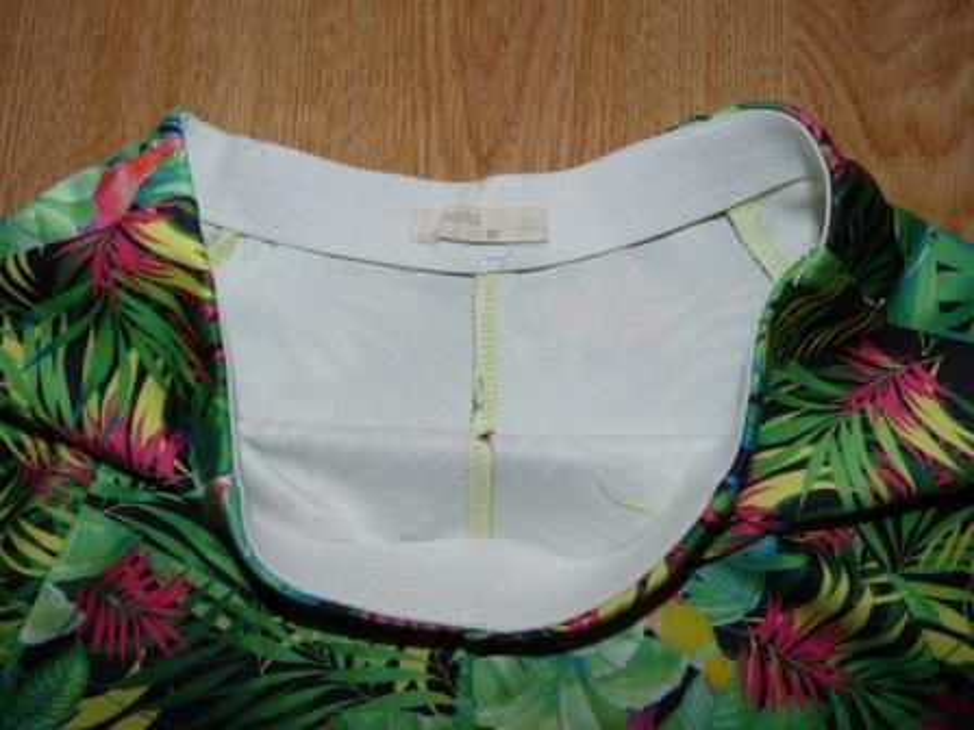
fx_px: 760
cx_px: 487
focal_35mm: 27
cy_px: 365
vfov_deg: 51.4
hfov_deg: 65.3
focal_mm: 4.8
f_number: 4
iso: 100
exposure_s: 1/30
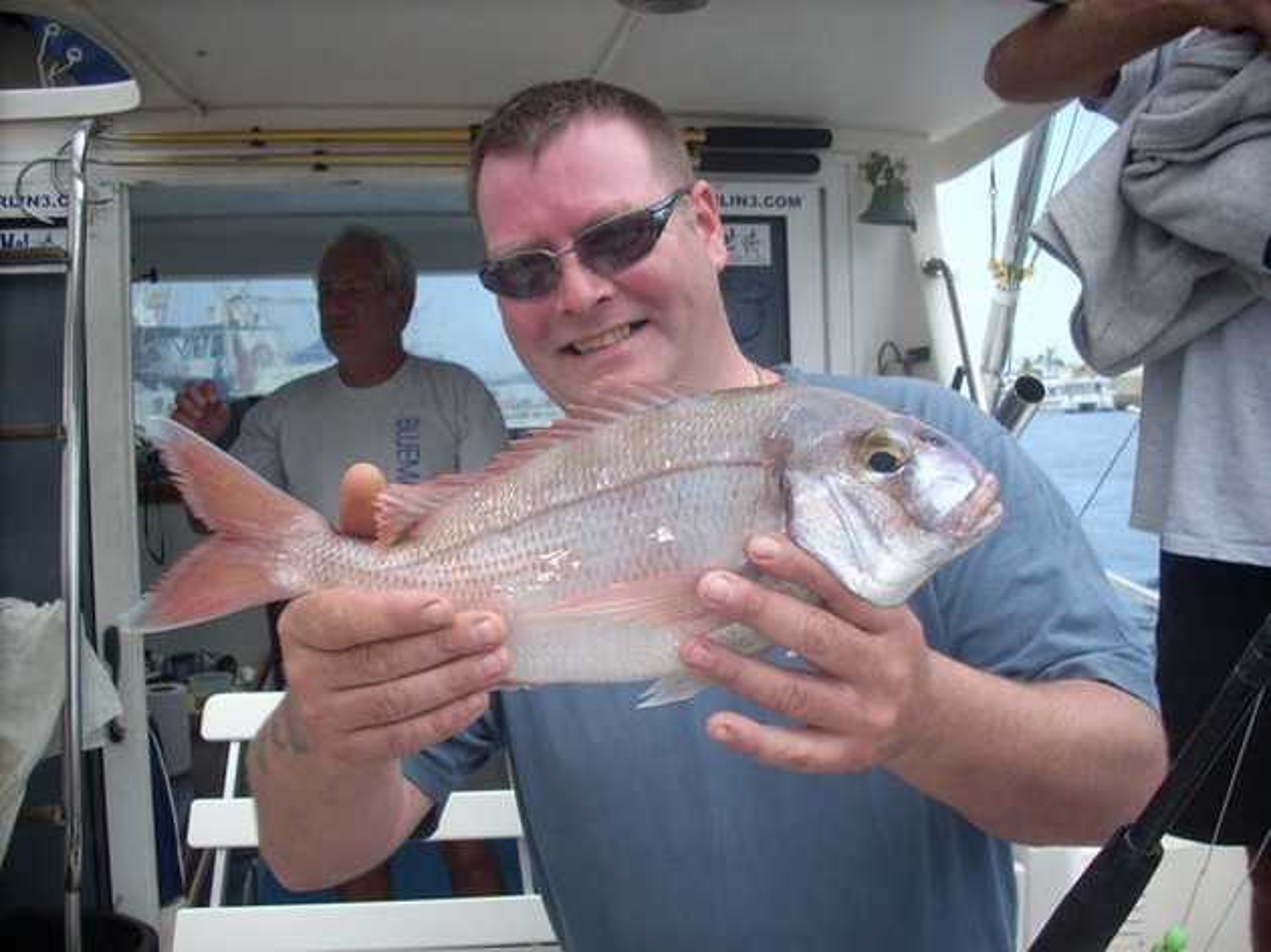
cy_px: 476
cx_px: 636
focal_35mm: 37
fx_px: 1358
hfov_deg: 50.2
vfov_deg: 38.6
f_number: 5.6
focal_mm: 6.2
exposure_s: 1/125
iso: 64
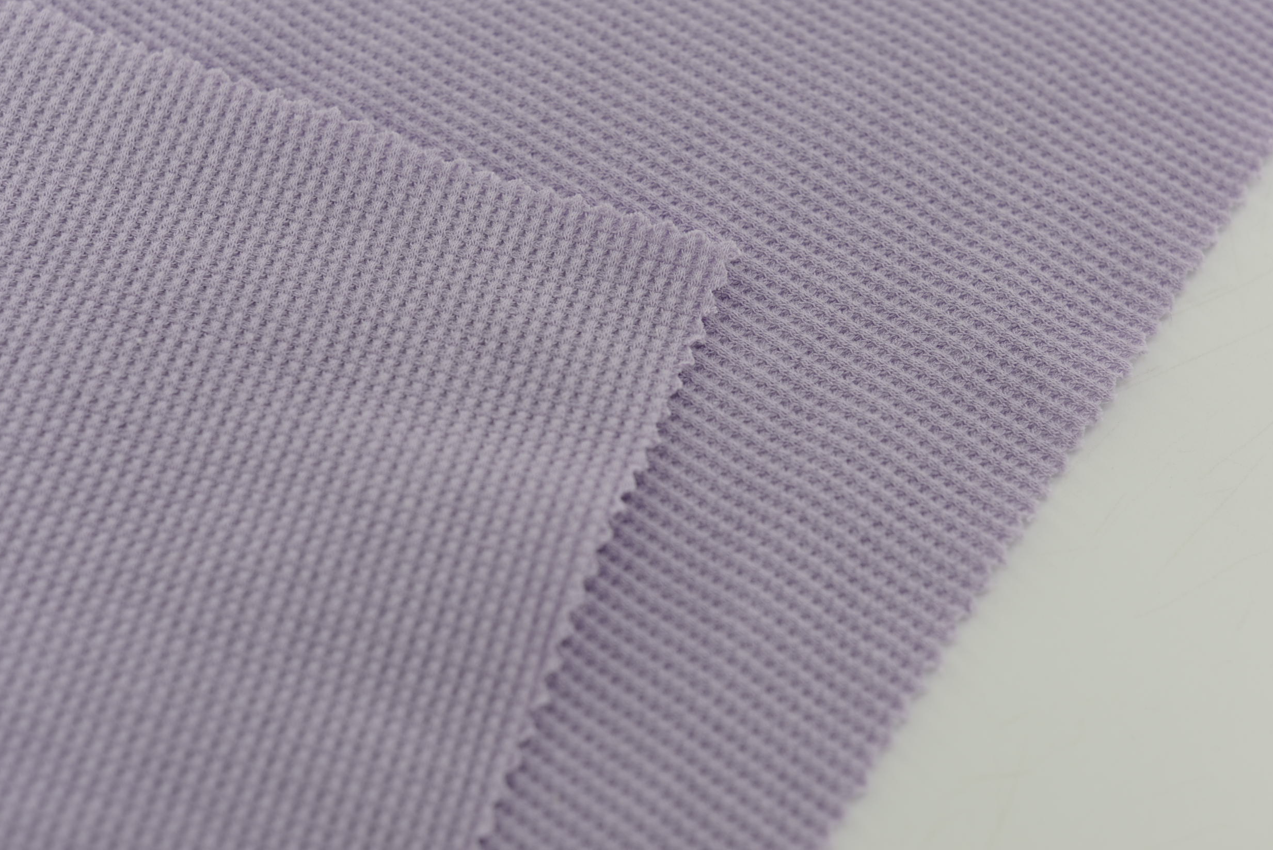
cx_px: 698
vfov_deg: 22.2
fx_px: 2158
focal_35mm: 61
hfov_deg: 32.8
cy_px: 344
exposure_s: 1/200
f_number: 3.5
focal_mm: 50
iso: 100
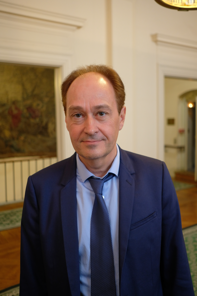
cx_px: 98
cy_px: 148
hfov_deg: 37.9
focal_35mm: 35
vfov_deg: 54.4
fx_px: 287
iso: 1000
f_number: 2
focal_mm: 23
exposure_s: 1/60
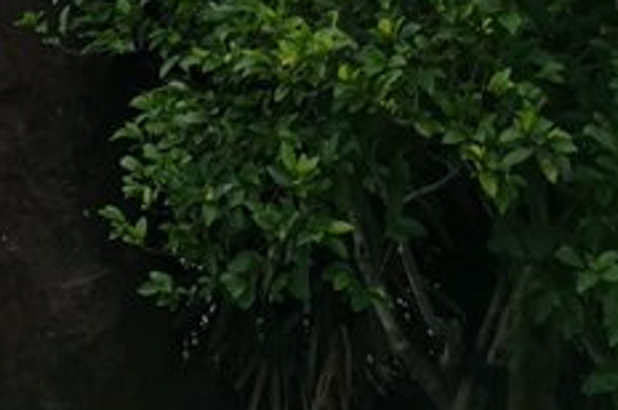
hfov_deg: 19.7
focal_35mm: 97
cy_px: -626
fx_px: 1663
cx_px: -141
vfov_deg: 11.3
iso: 50
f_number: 1.8
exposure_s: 1/2857
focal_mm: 3.95
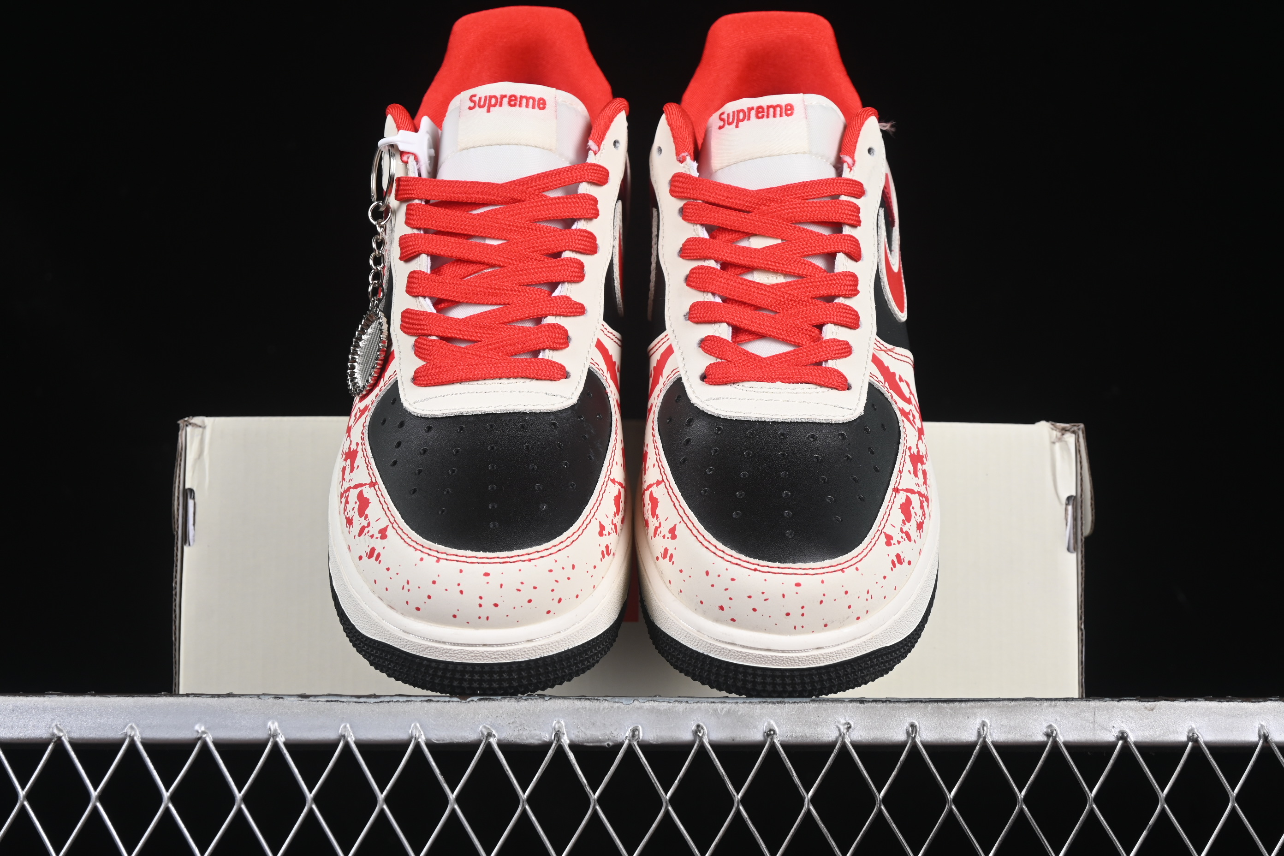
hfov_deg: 27.0
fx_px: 2675
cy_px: 428
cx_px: 642
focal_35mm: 75
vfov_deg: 18.2
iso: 160
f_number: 7.1
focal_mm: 50
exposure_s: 1/60
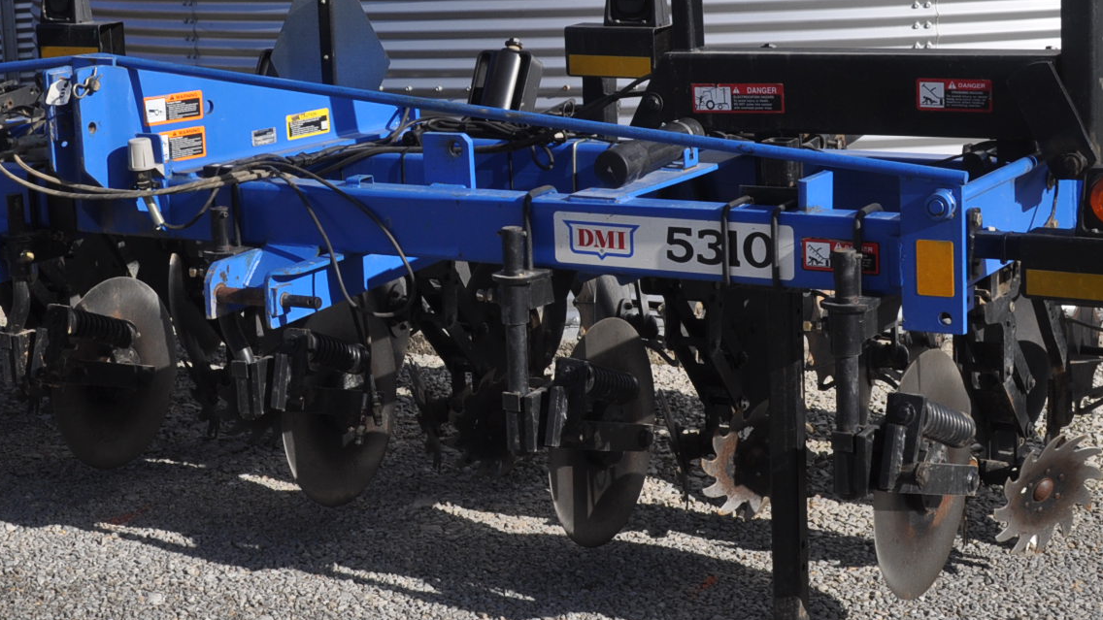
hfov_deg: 27.3
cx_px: 346
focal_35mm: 77
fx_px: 2252
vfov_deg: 15.7
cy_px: 250
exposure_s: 1/400
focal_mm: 26
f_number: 10
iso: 200
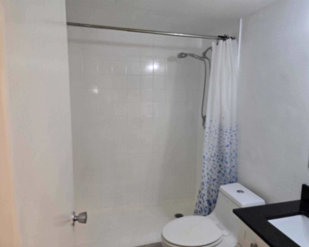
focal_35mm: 24
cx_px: 161
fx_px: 219
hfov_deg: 70.2
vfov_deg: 58.8
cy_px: 124
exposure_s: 1/120
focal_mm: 5.4
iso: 200
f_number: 1.8
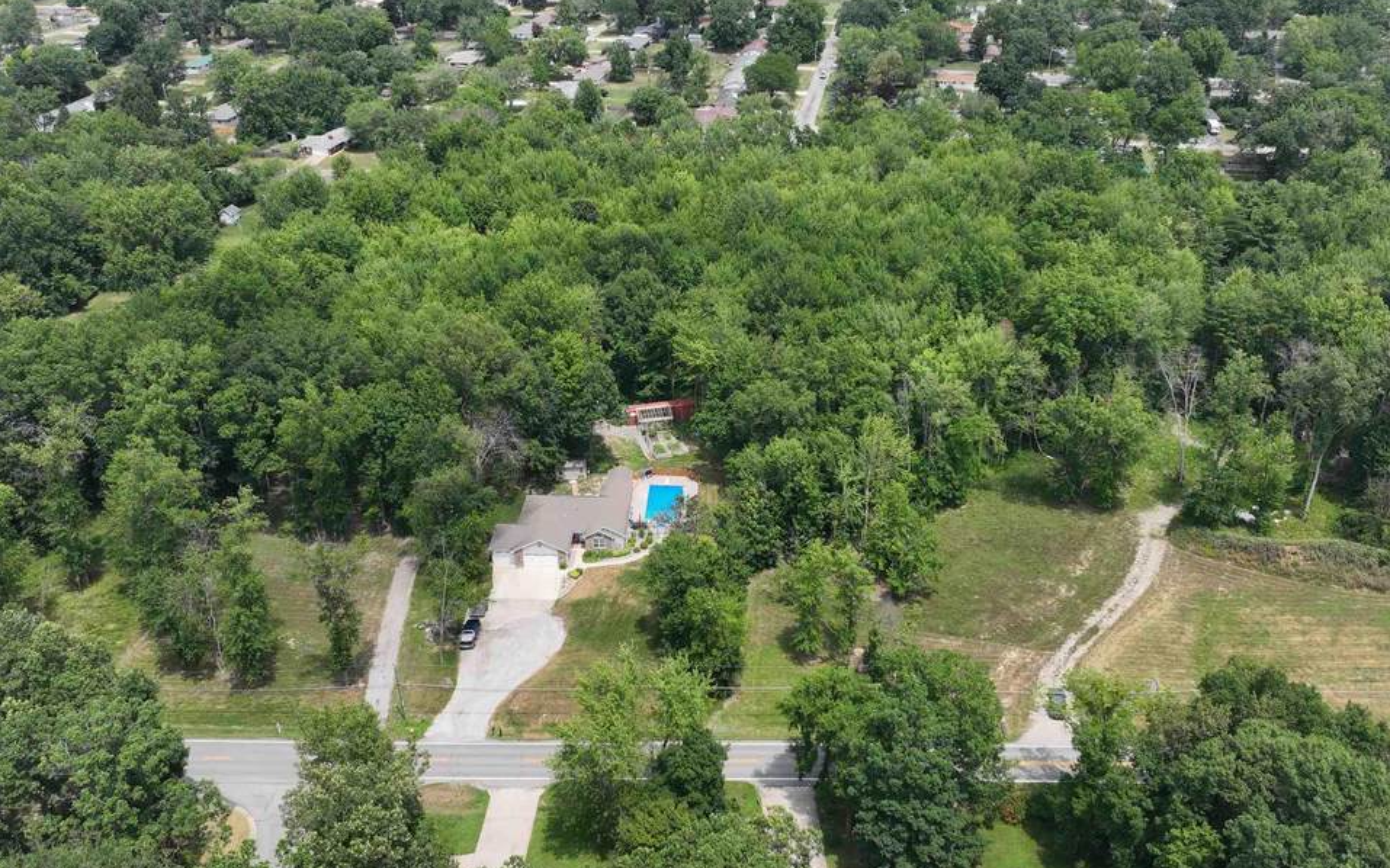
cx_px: 694
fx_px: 1288
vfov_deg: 37.3
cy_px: 412
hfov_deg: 56.7
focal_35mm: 34
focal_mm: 12.29
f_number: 5.6
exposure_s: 1/500
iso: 100
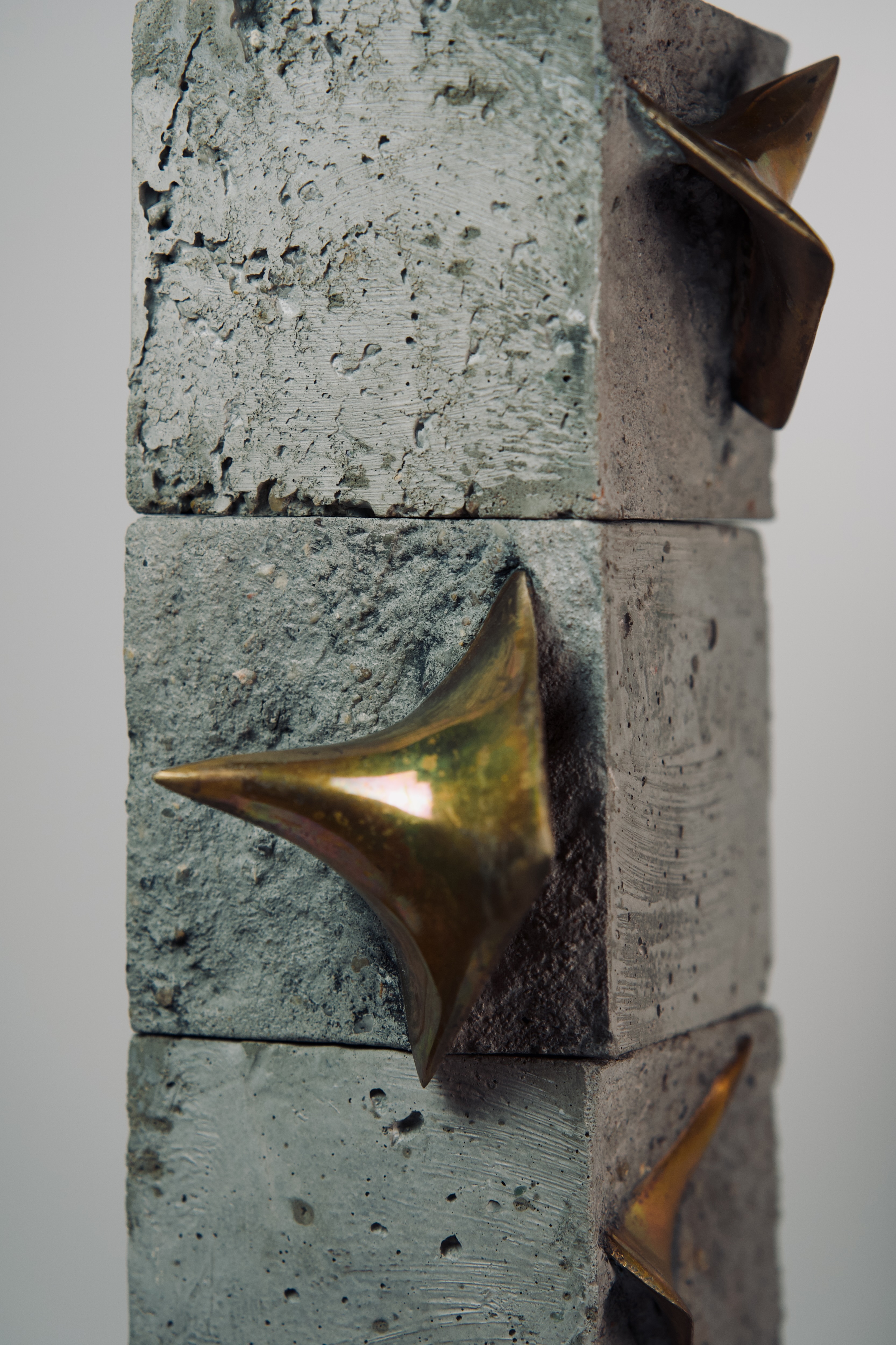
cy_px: 672
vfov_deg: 27.0
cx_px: 448
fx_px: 2800
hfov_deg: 18.2
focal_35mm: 75
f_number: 3.5
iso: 400
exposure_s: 1/250
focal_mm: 75
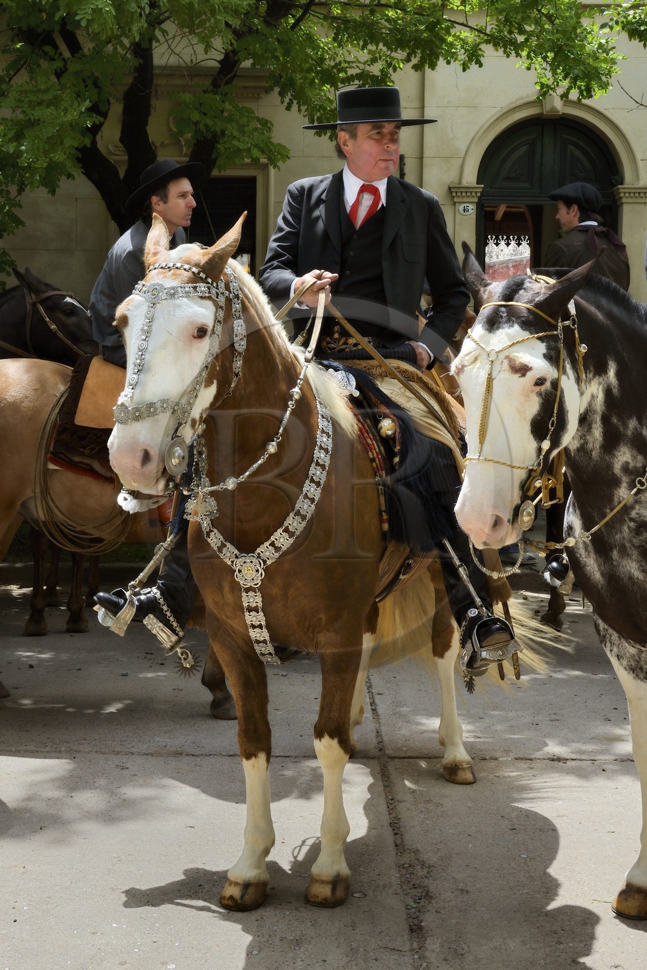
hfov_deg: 28.1
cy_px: 485
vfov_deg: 41.1
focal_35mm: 48
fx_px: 1294
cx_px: 324
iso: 400
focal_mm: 48
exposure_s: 1/125
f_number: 16
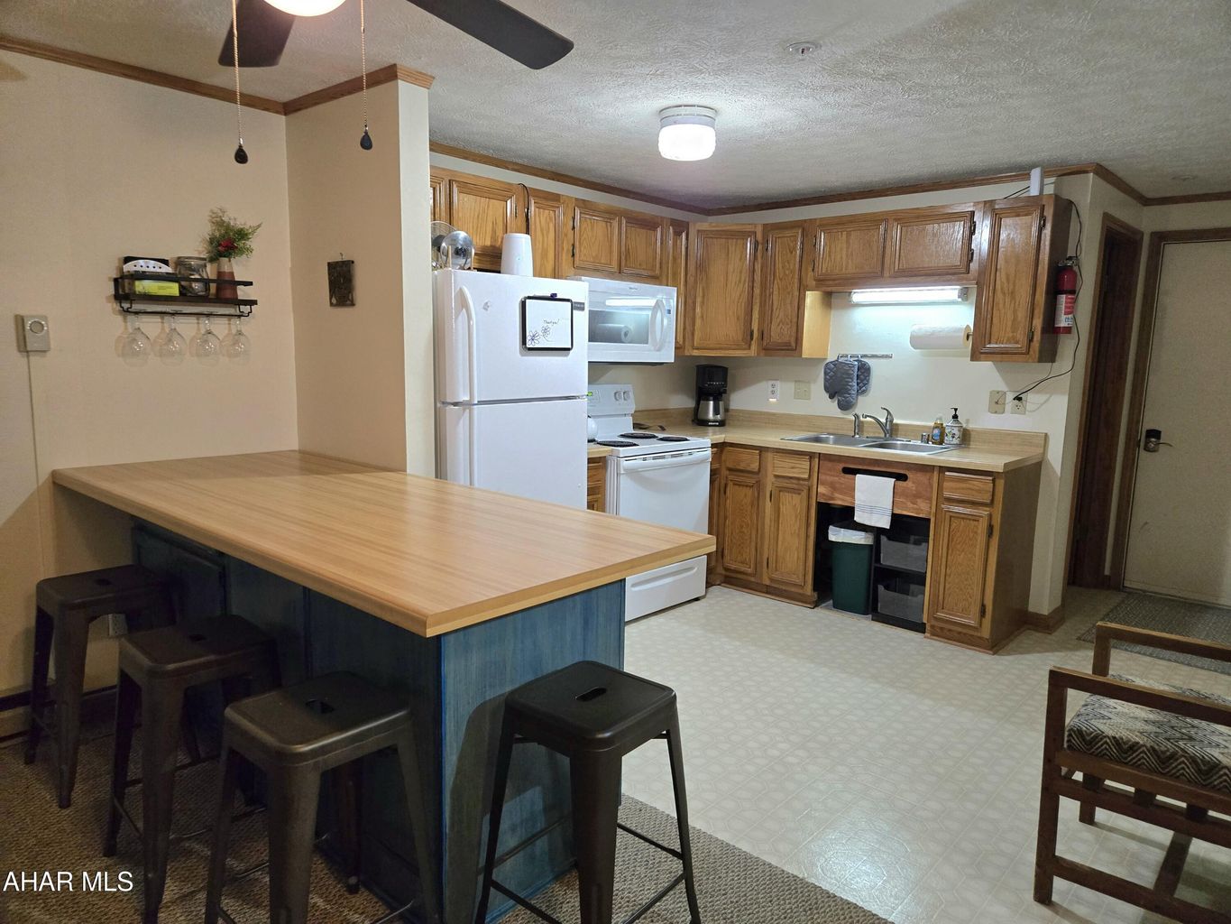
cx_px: 616
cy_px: 462
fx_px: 818
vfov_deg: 58.9
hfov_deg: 73.9
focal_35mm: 23
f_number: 1.8
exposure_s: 1/120
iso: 640
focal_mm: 5.4
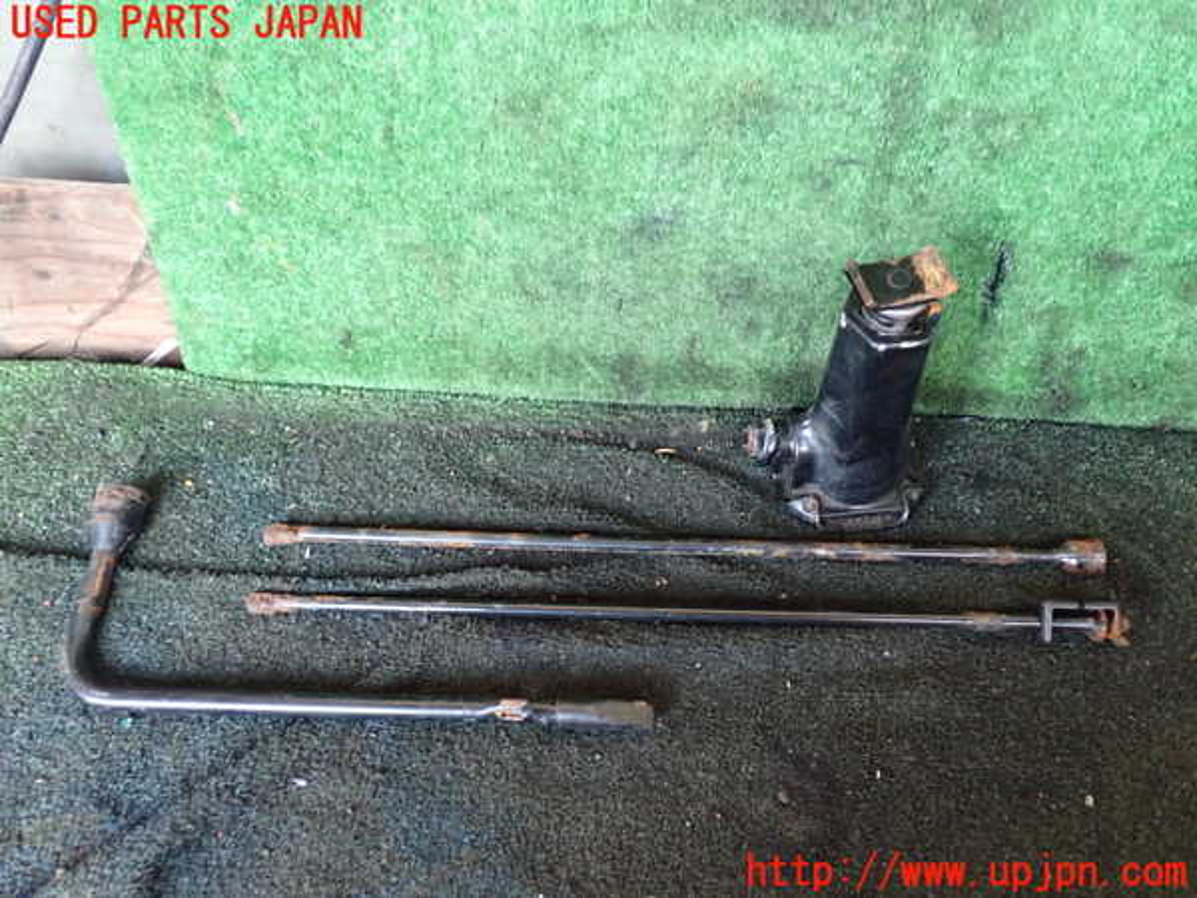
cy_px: 449
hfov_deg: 60.0
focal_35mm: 30
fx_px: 1037
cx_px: 598
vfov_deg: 46.8
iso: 640
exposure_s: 1/30
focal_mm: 5.4
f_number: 2.3
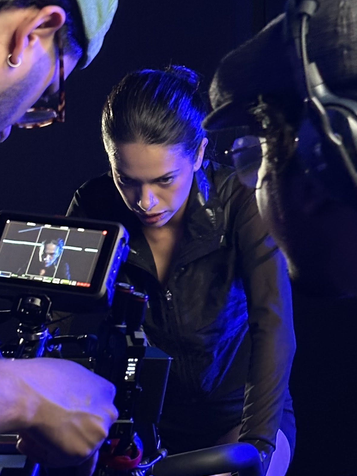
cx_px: 153
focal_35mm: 122
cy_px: 258
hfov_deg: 12.1
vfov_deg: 16.1
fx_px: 1677
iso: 400
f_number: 1.78
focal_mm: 6.86
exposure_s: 1/34
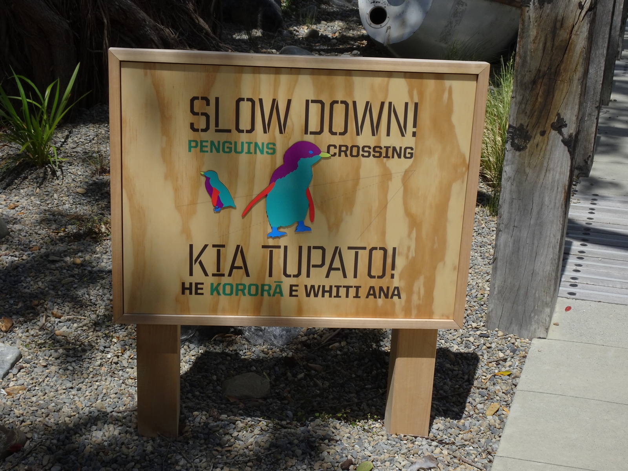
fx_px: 943
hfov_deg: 36.8
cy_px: 236
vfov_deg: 28.0
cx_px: 314
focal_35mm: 52
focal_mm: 8.84
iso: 80
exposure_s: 1/500
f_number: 6.3
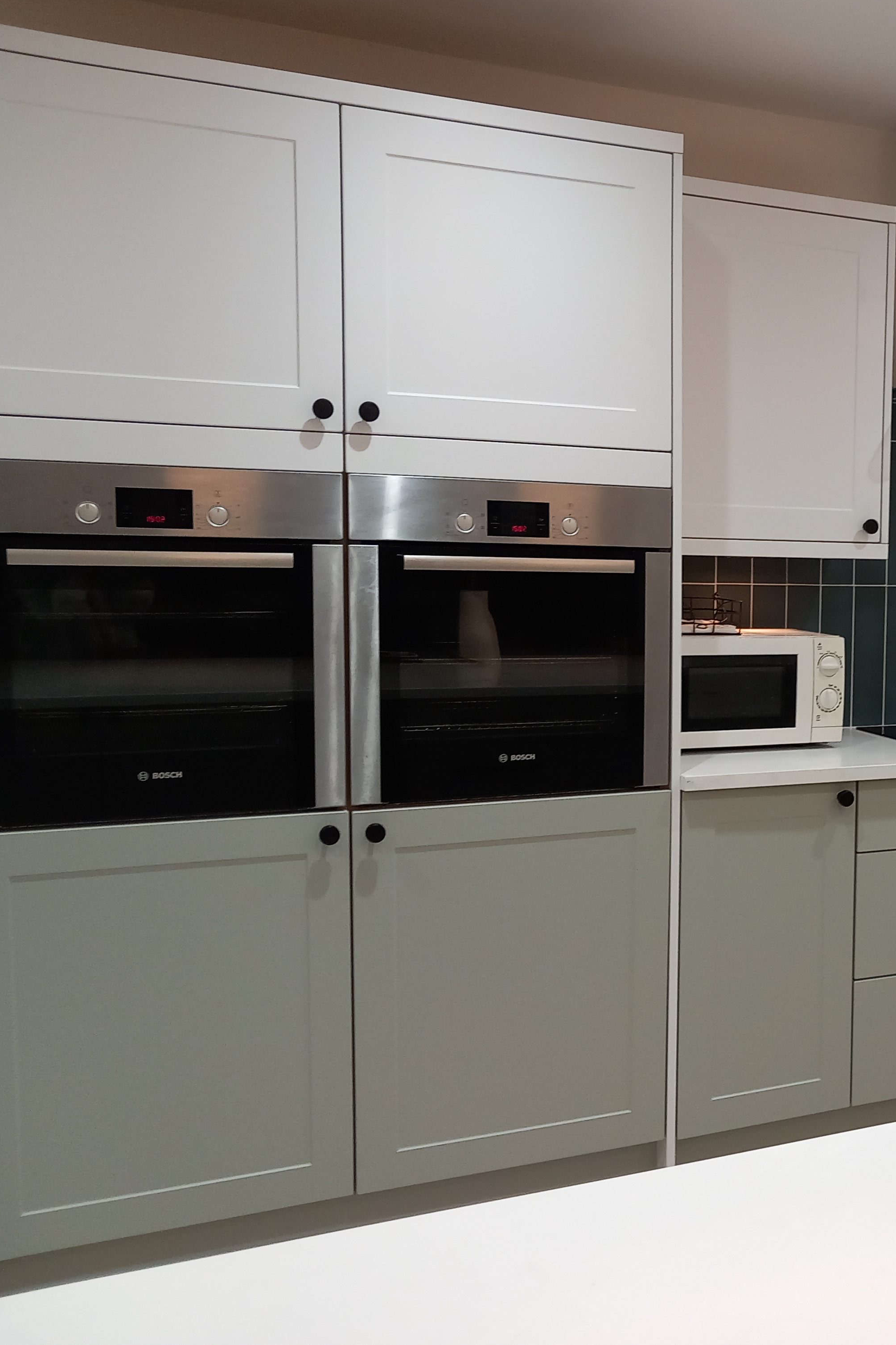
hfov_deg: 32.8
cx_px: 849
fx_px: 1419
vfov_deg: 50.7
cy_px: 663
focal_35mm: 38
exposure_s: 1/50
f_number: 1.8
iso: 160
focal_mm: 4
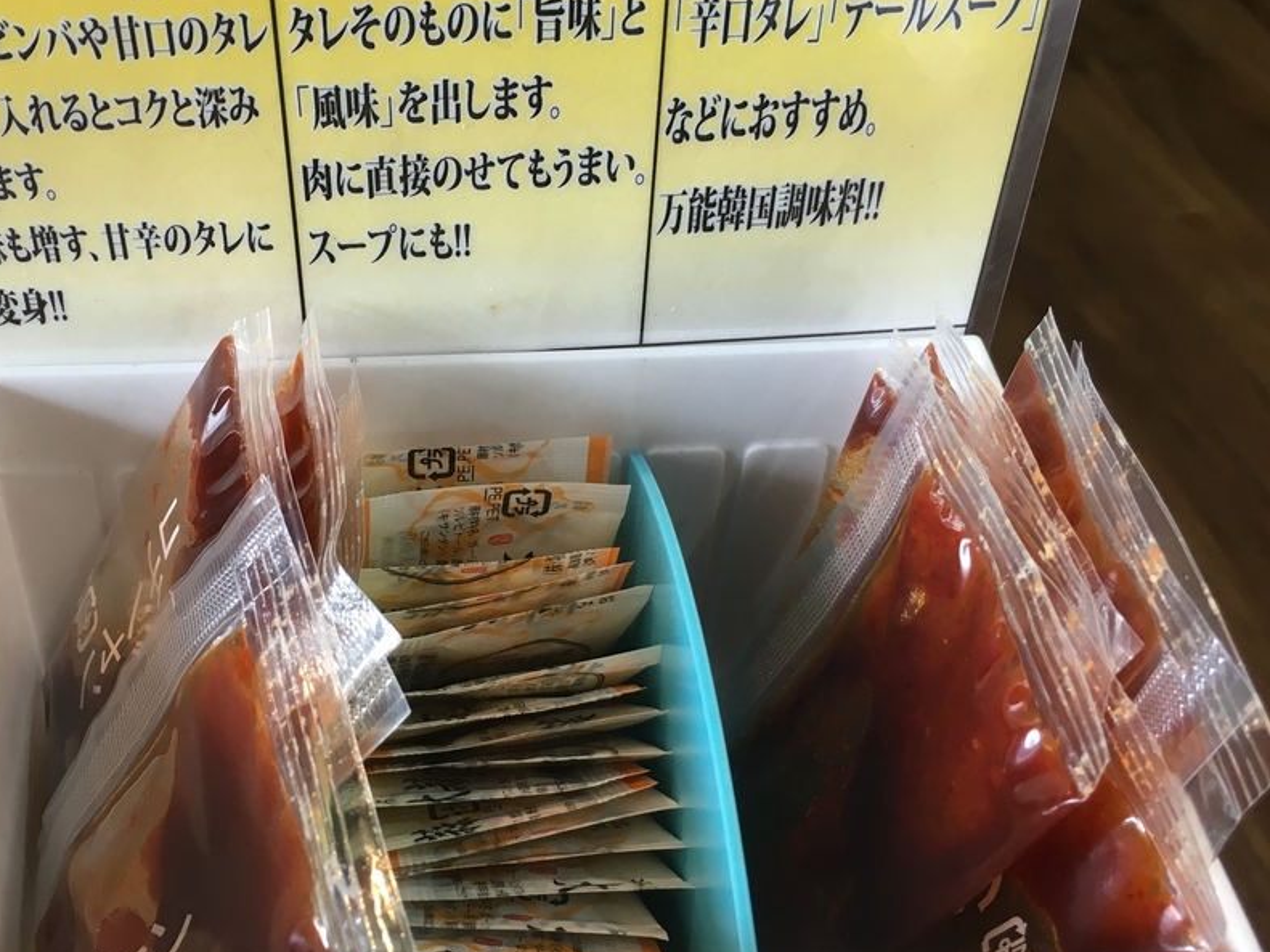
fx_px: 1614
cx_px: 464
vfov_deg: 32.8
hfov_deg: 42.6
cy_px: 435
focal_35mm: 44
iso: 50
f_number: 2.2
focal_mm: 4.15
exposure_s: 1/30
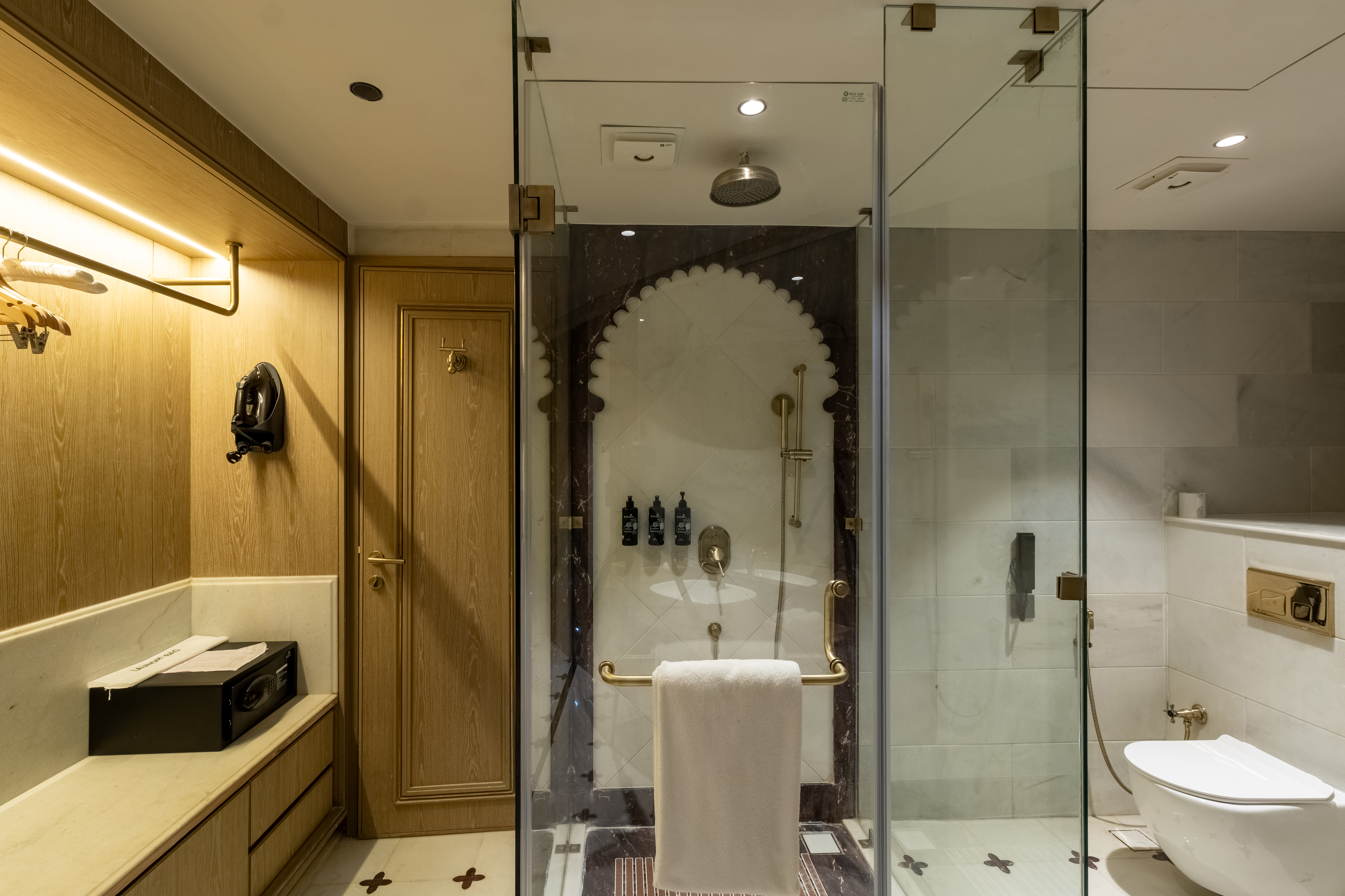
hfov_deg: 96.7
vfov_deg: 73.7
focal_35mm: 16
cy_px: 464
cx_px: 652
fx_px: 598
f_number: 8
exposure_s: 1/125
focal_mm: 10
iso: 800
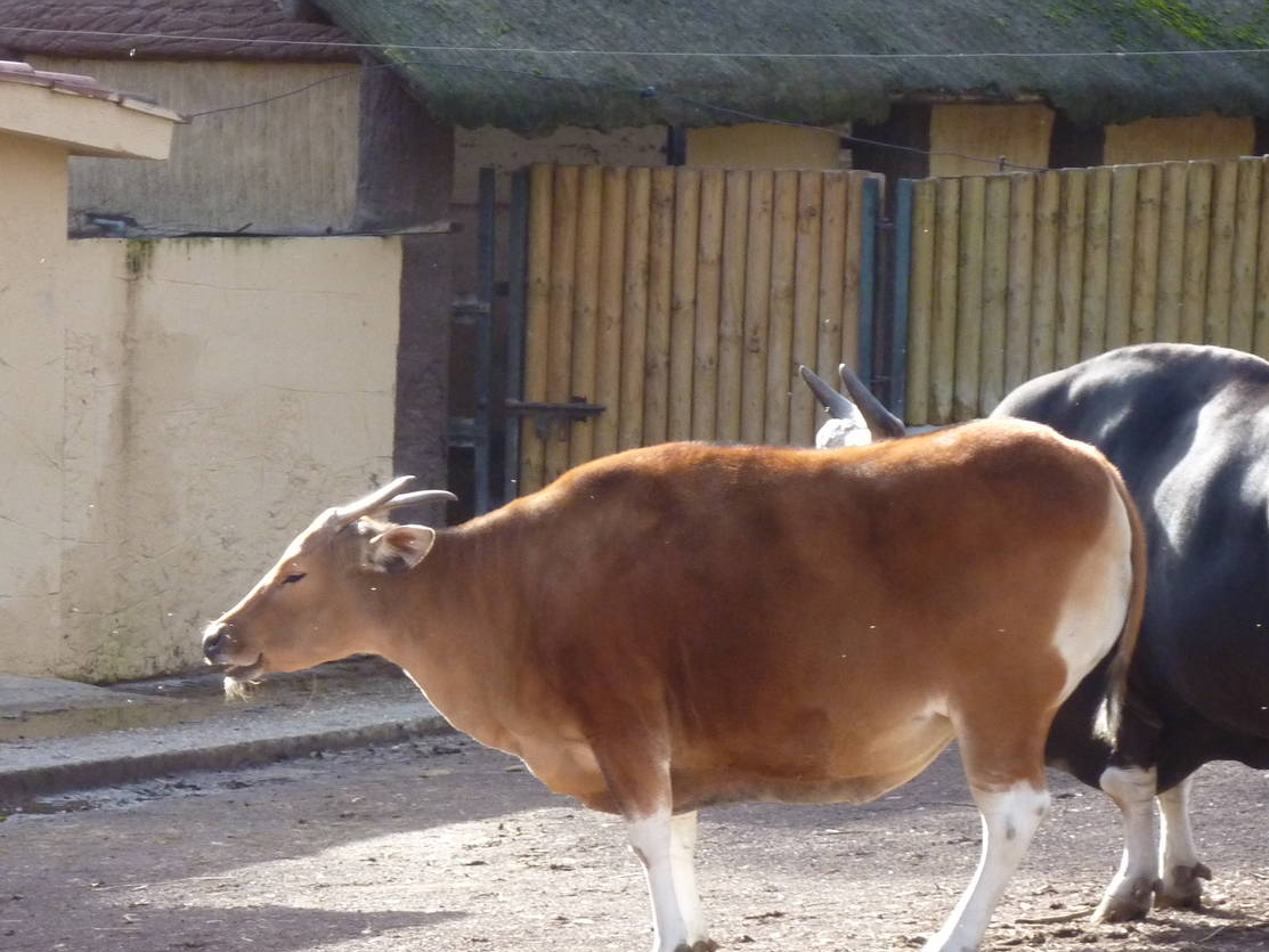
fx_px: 7223
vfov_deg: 7.5
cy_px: 619
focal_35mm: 197
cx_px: 657
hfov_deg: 10.0
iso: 320
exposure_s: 1/200
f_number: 4.5
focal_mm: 22.5
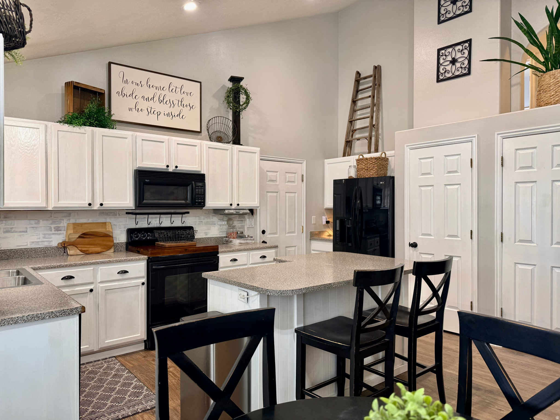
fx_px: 388
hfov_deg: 71.6
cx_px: 280
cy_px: 210
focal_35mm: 24
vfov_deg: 56.8
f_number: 1.78
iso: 125
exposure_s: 1/60
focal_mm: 6.76
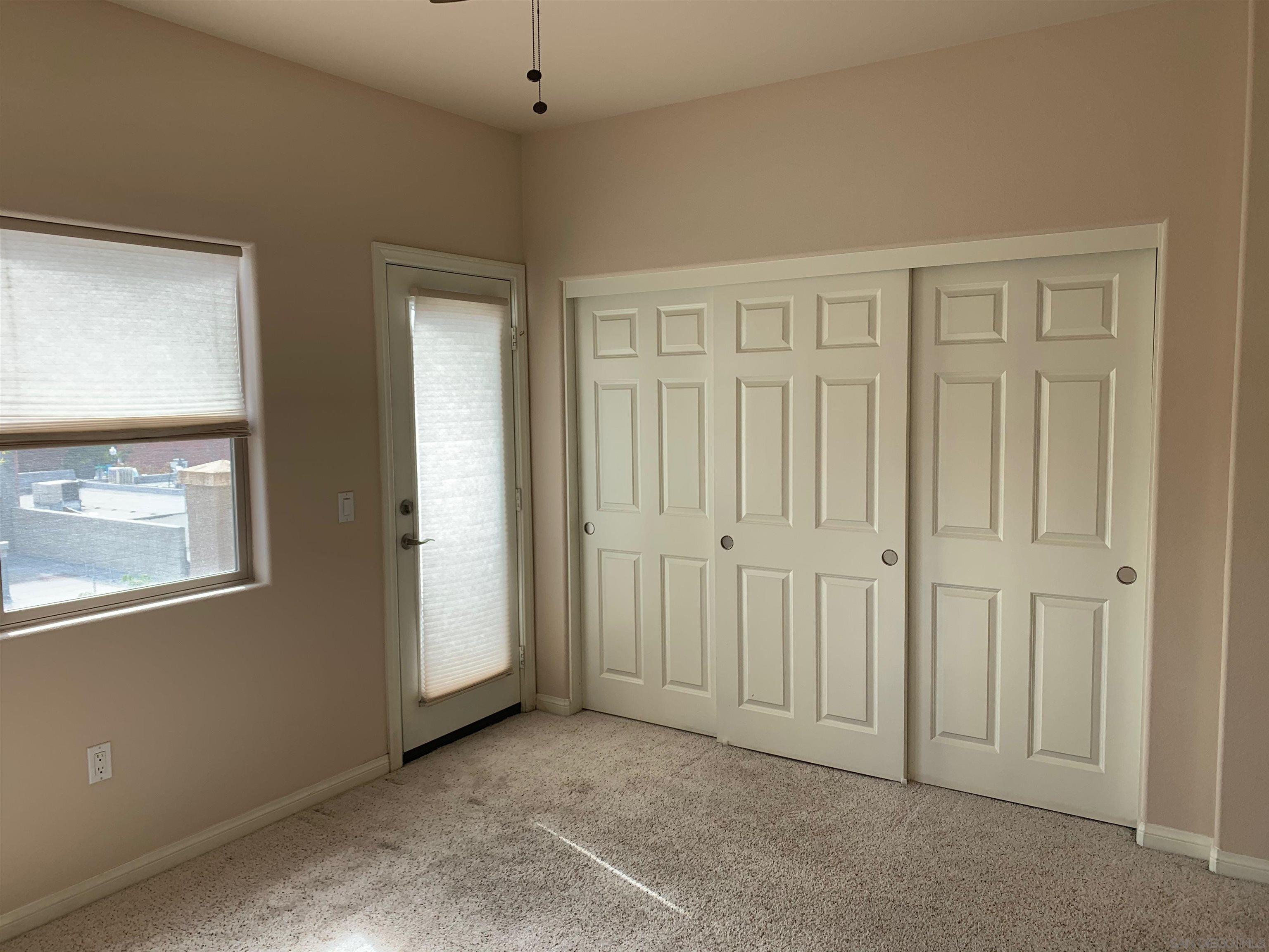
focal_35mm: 26
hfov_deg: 67.3
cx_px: 634
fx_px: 953
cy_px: 476
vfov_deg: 53.1
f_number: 1.8
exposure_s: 1/151
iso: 25
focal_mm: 4.25
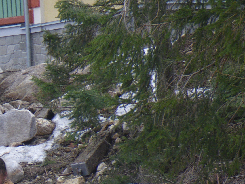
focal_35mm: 167
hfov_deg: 11.6
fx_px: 1182
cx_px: -41
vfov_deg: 8.8
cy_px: 228
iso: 64
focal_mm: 11.1
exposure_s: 1/80
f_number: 4.6
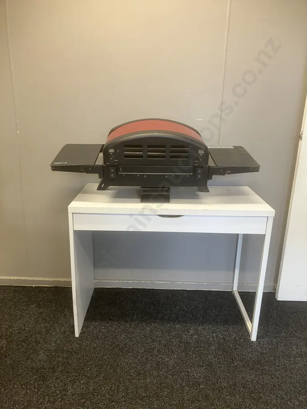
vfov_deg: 63.4
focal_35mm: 28
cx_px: 154
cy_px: 204
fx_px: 331
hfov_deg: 49.7
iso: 100
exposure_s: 1/50
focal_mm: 3.99
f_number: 1.8
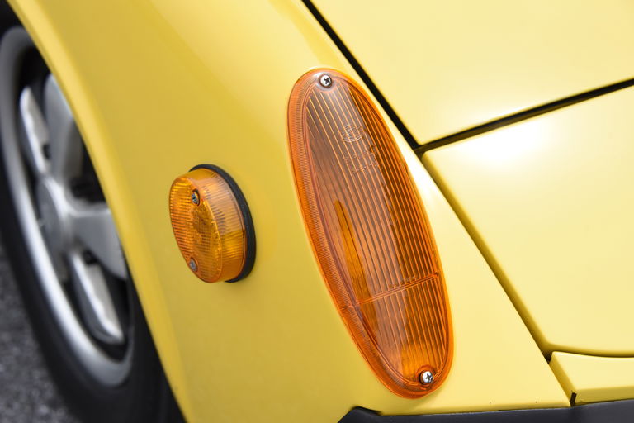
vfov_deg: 20.9
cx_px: 317
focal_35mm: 65
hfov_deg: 31.0
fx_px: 1145
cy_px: 212
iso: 1100
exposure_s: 1/4000
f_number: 6.3
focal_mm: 65
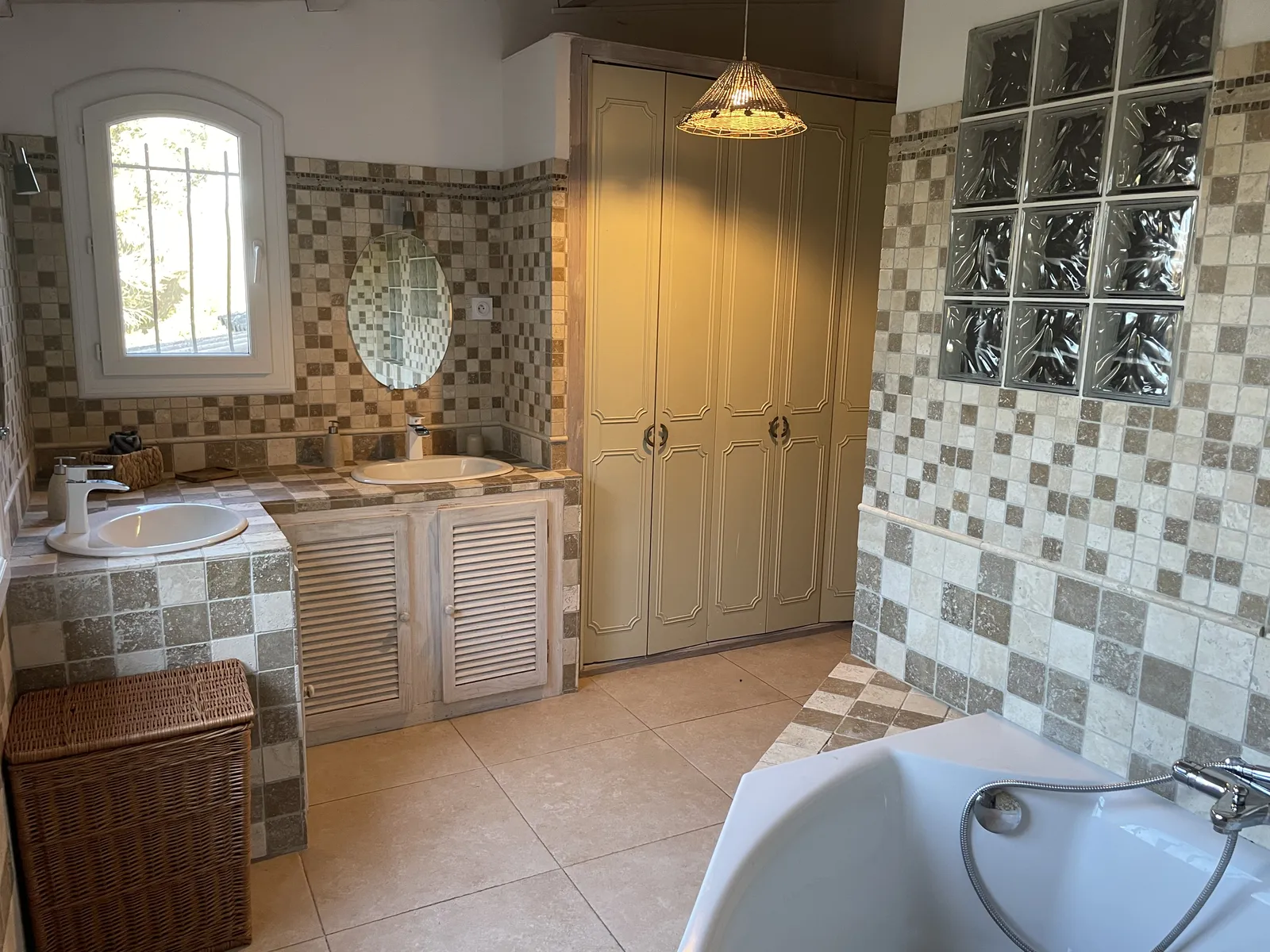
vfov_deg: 53.1
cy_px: 476
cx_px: 635
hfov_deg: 67.3
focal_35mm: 26
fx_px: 954
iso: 125
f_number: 1.6
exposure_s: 1/65
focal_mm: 4.2
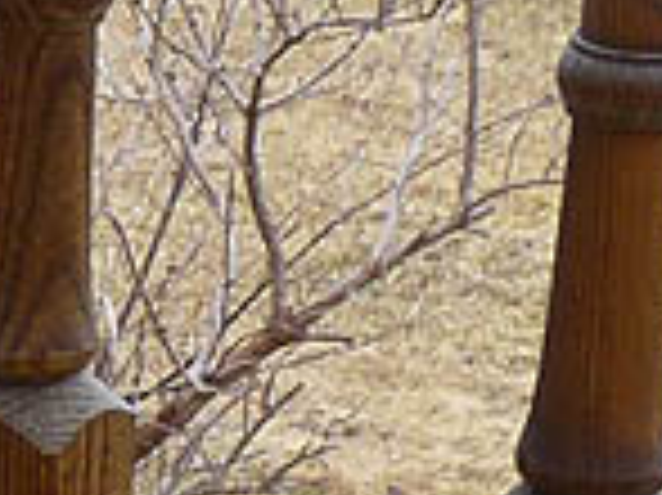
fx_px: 5006
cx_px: -716
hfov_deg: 7.3
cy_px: 1035
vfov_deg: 5.5
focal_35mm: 262
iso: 100
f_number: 4
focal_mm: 6
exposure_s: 1/125
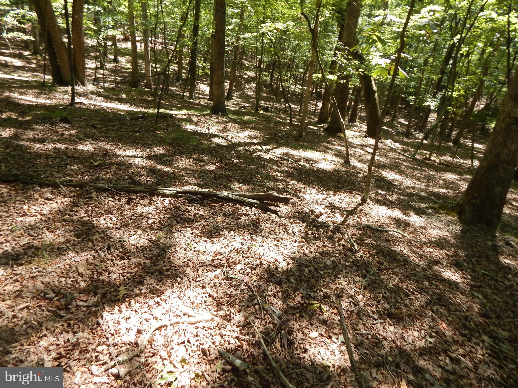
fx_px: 329
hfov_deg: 76.4
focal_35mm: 22
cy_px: 194
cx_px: 259
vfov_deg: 61.1
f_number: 3
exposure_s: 1/125
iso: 125
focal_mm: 4
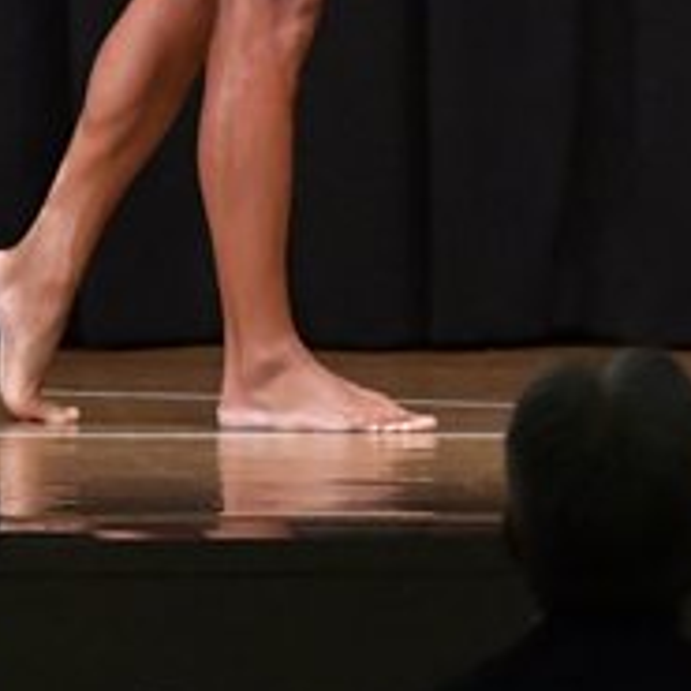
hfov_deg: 2.7
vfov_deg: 2.7
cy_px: -153
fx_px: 14680
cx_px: -151
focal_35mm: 650
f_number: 5.6
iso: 6400
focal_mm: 122
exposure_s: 1/400
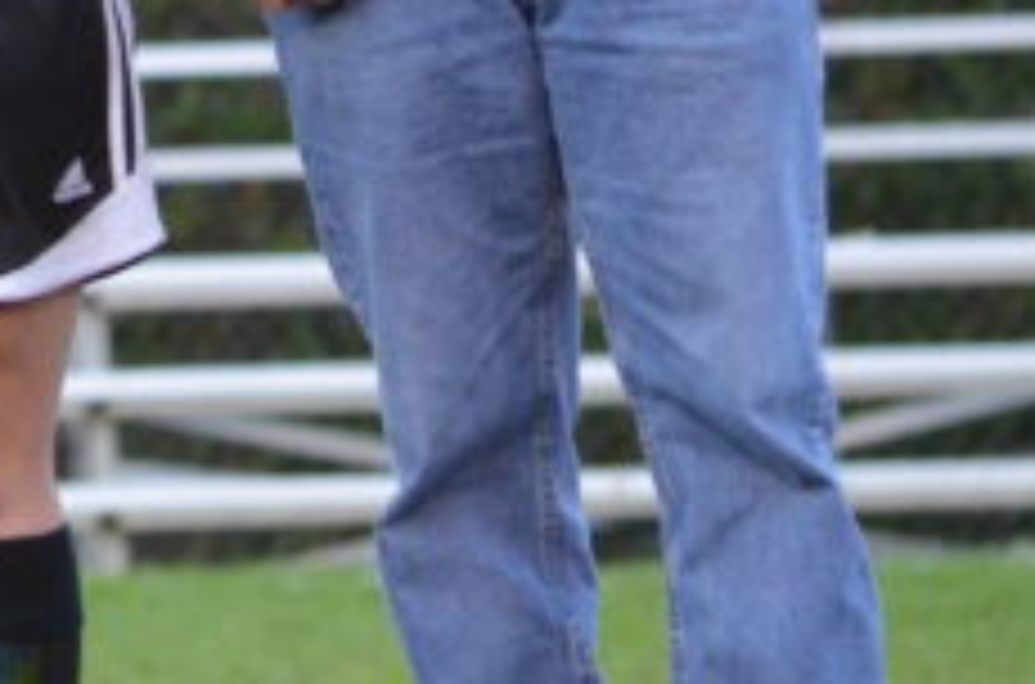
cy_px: -452
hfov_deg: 1.8
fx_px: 32349
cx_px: -873
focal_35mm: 1128
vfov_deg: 1.2
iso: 1600
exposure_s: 1/160
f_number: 5
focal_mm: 165
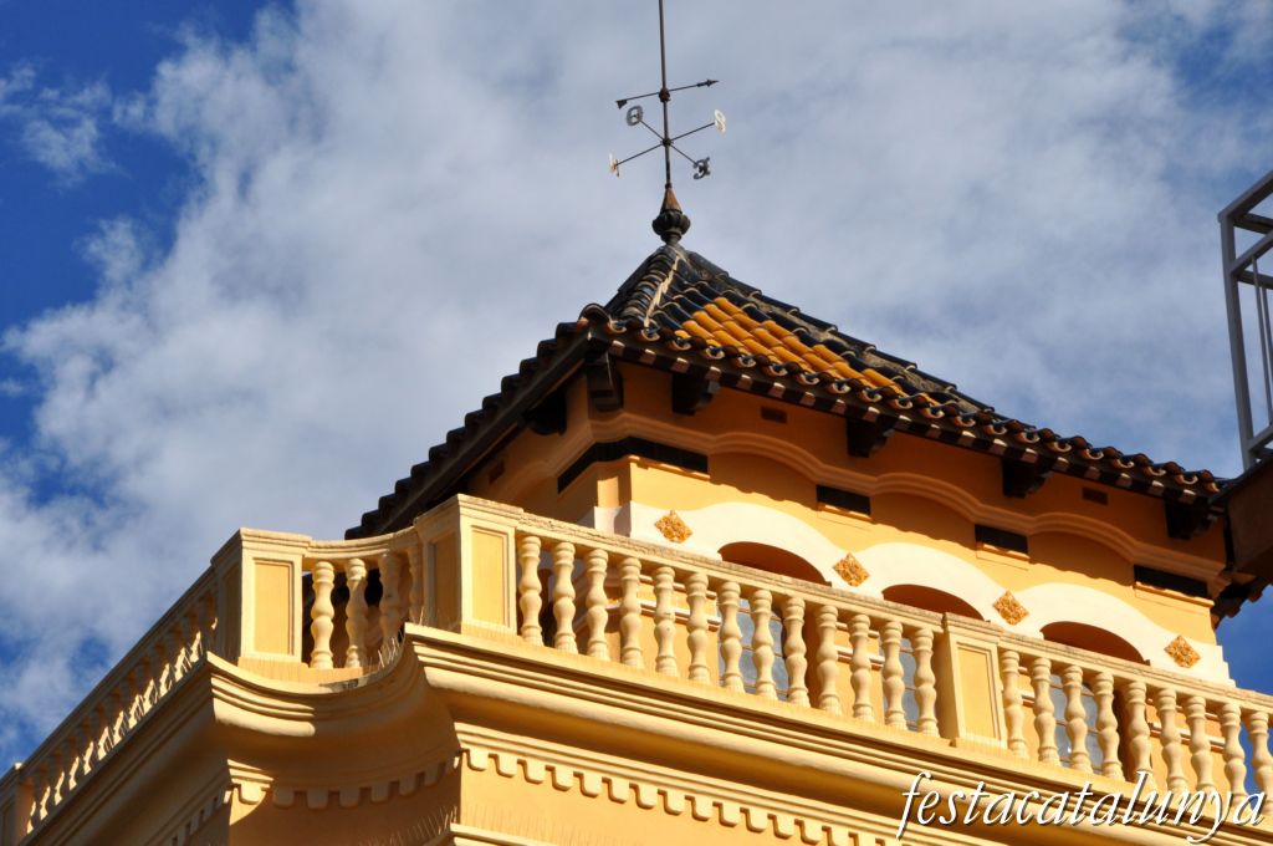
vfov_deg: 10.1
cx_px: 636
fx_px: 4768
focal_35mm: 135
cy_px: 423
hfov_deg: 15.2
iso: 500
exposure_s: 1/640
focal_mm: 90
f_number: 13
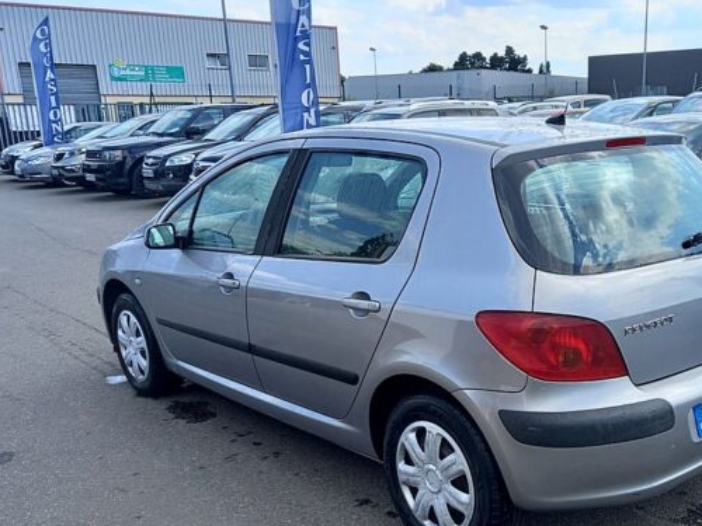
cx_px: 459
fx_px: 811
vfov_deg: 35.7
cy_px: 344
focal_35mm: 40
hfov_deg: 46.2
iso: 25
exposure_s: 1/271
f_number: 2
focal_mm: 4.6
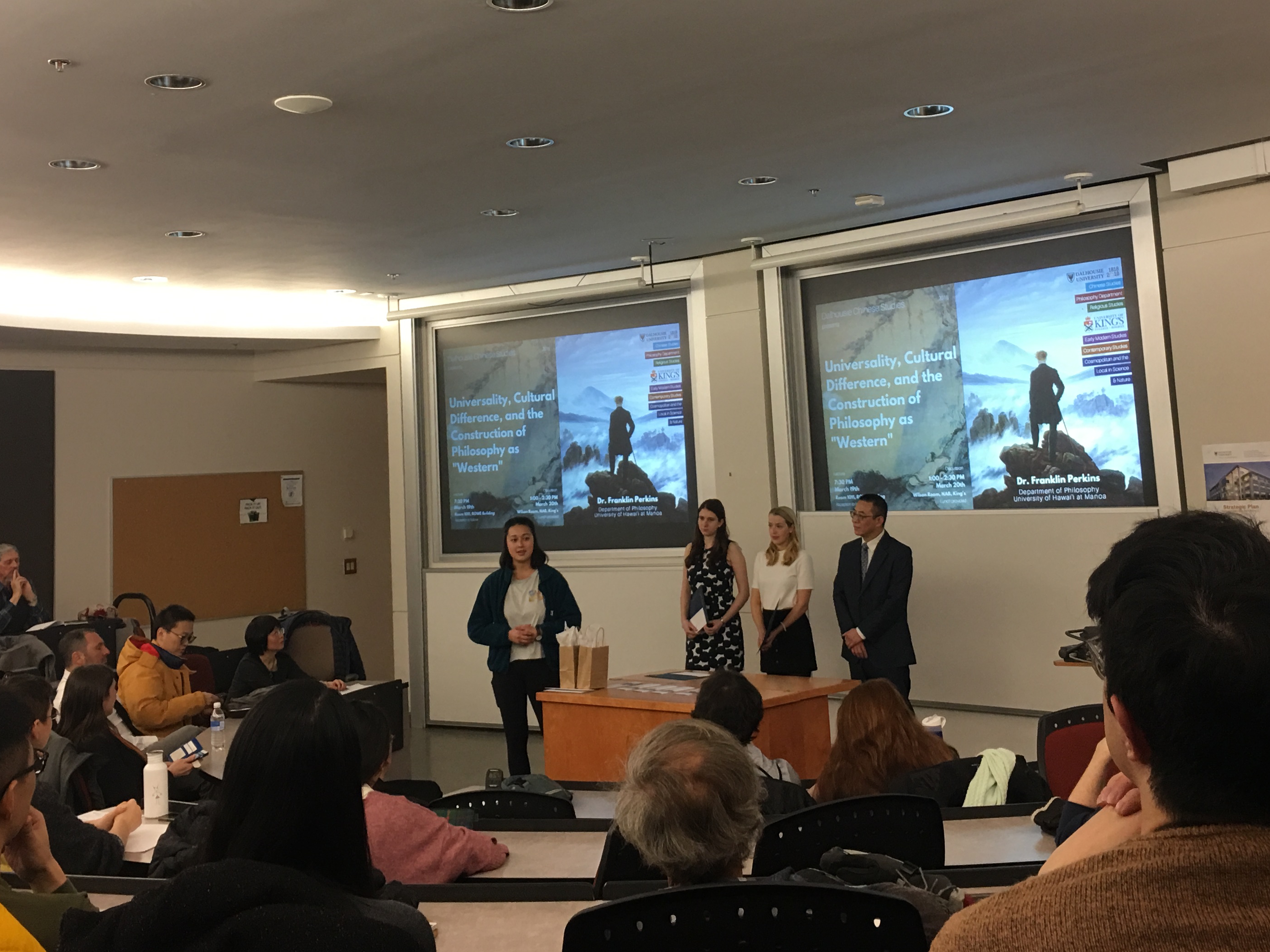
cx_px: 633
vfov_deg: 33.9
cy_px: 288
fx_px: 1541
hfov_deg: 44.8
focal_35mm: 42
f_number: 2.2
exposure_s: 1/15
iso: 40
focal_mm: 4.15
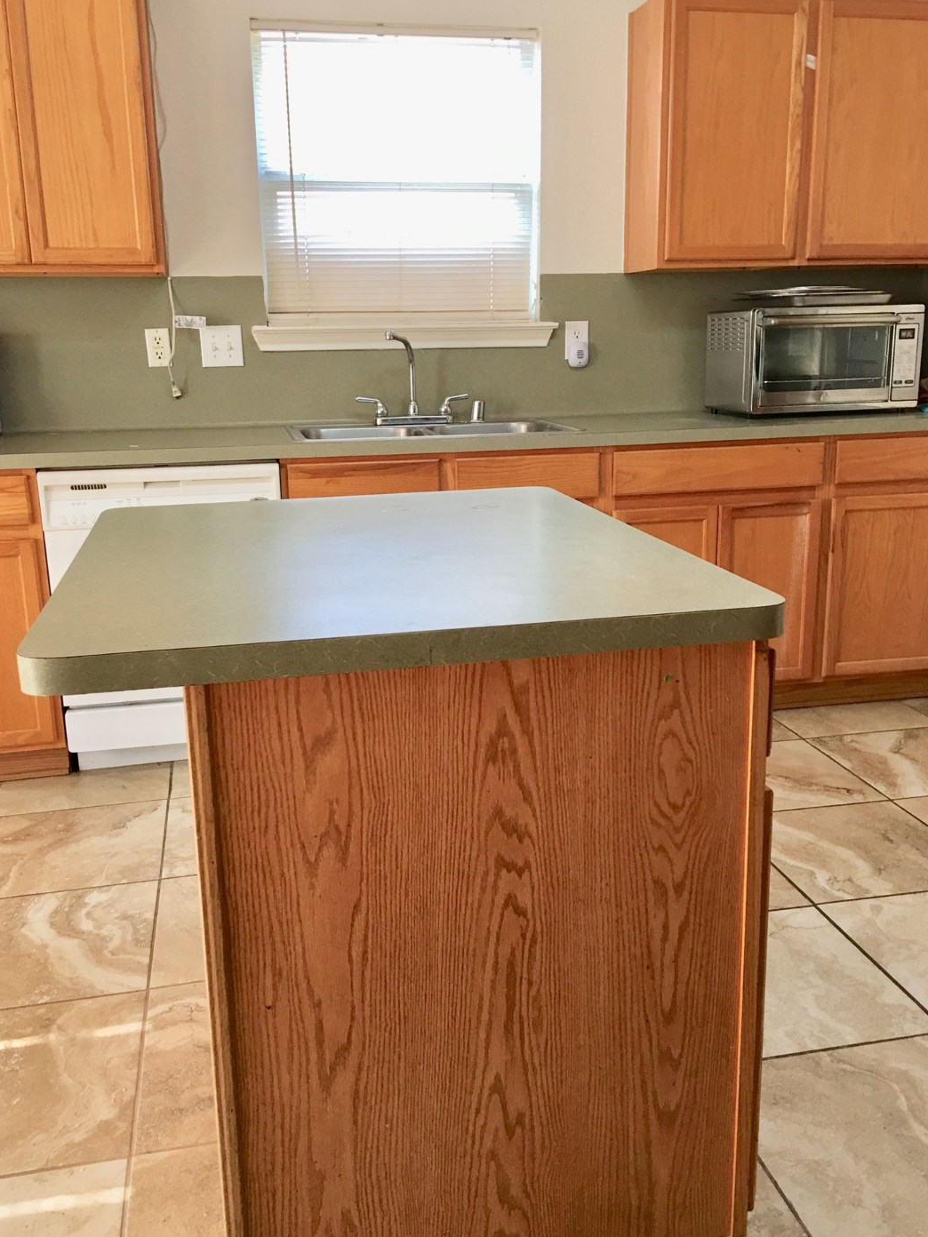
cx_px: 451
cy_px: 622
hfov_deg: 44.2
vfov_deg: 56.8
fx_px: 1144
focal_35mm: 32
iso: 25
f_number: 2.2
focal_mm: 4.15
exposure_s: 1/15
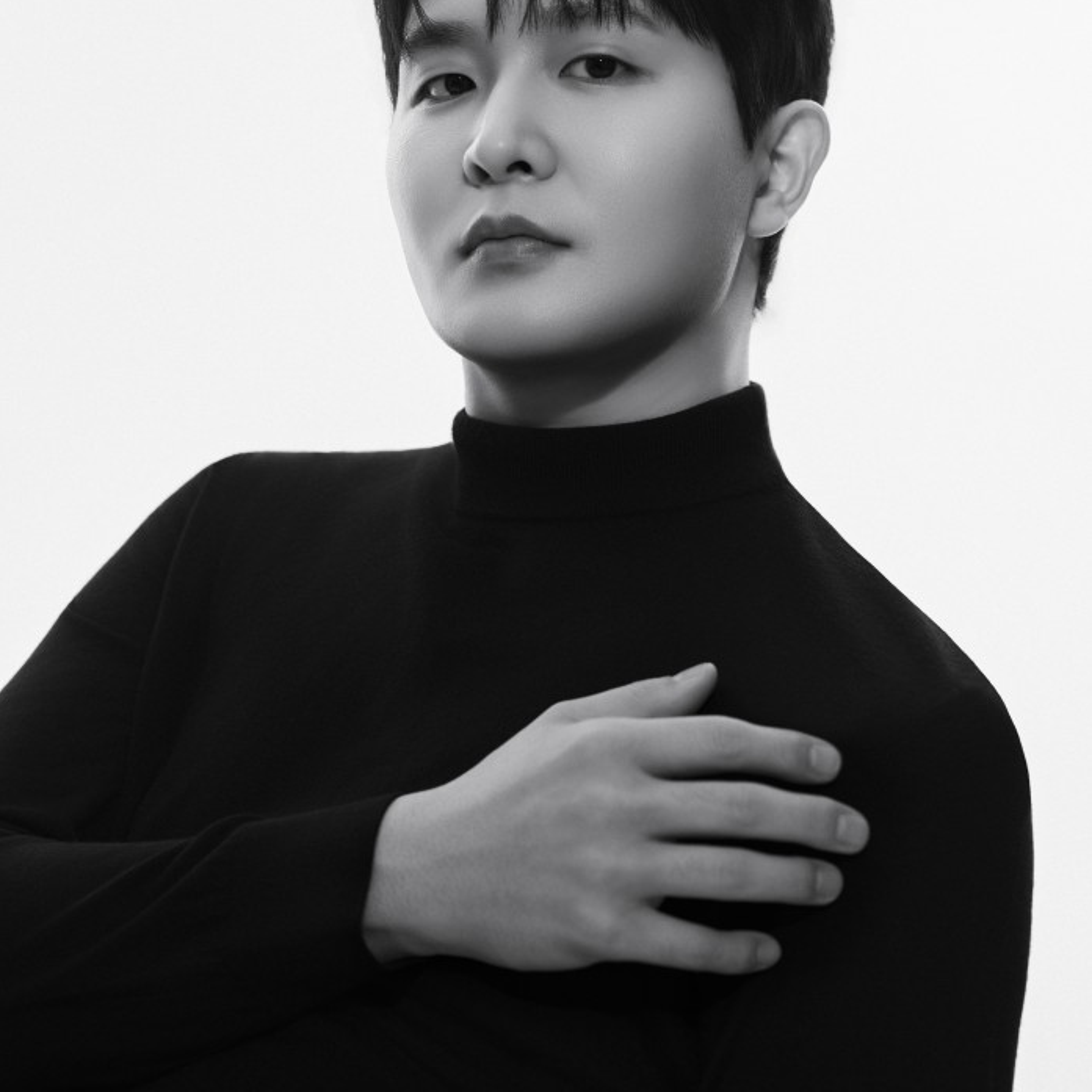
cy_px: 394
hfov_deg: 16.9
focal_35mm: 103
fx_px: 3676
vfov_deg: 16.9
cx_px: 545
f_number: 5.6
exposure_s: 1/125
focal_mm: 110
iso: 250
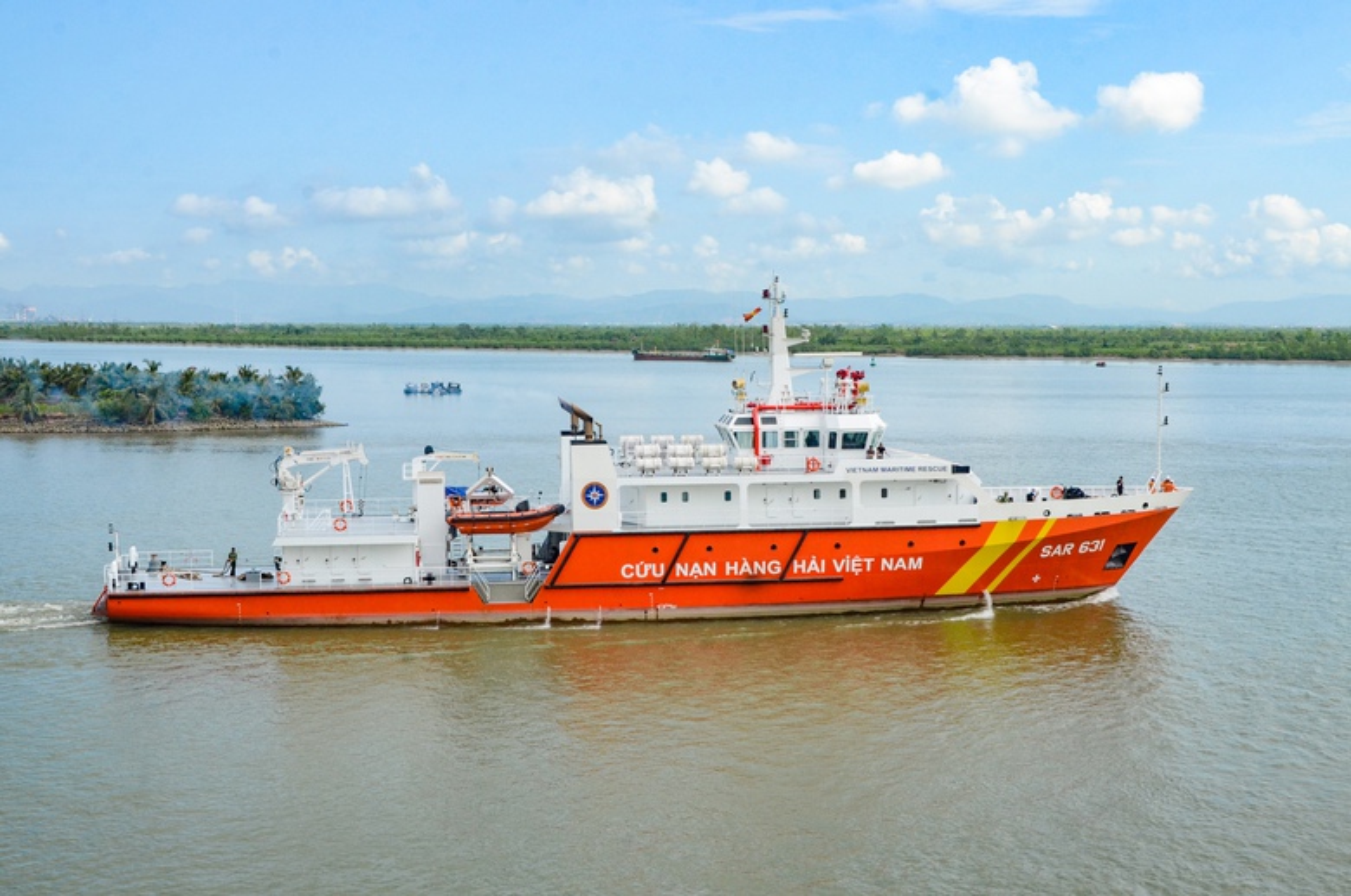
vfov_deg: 28.8
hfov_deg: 42.4
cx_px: 676
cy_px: 448
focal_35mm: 46
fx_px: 1742
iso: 640
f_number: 13
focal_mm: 31
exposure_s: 1/640
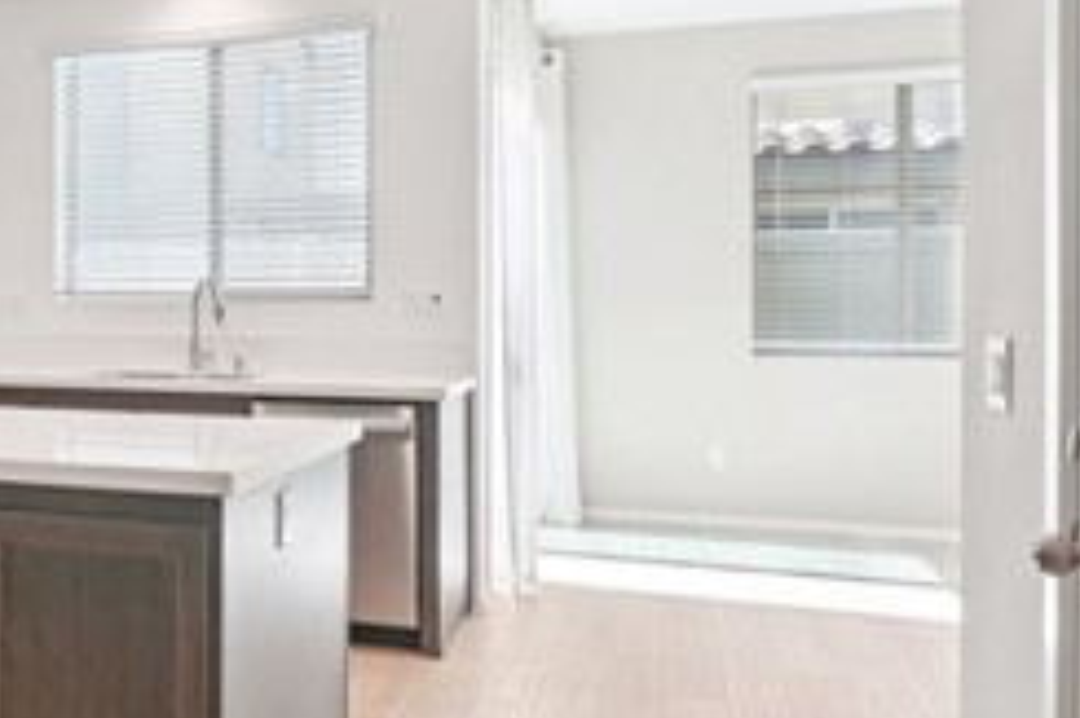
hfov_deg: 53.2
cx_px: 264
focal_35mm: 34
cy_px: 317
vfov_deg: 38.8
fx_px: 1019
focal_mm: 13
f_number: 9
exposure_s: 1/30
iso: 250
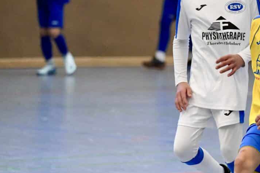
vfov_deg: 3.8
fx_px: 2592
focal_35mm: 359
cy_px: 119
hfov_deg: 5.7
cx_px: 365
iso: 8000
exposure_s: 1/1600
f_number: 2.8
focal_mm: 125
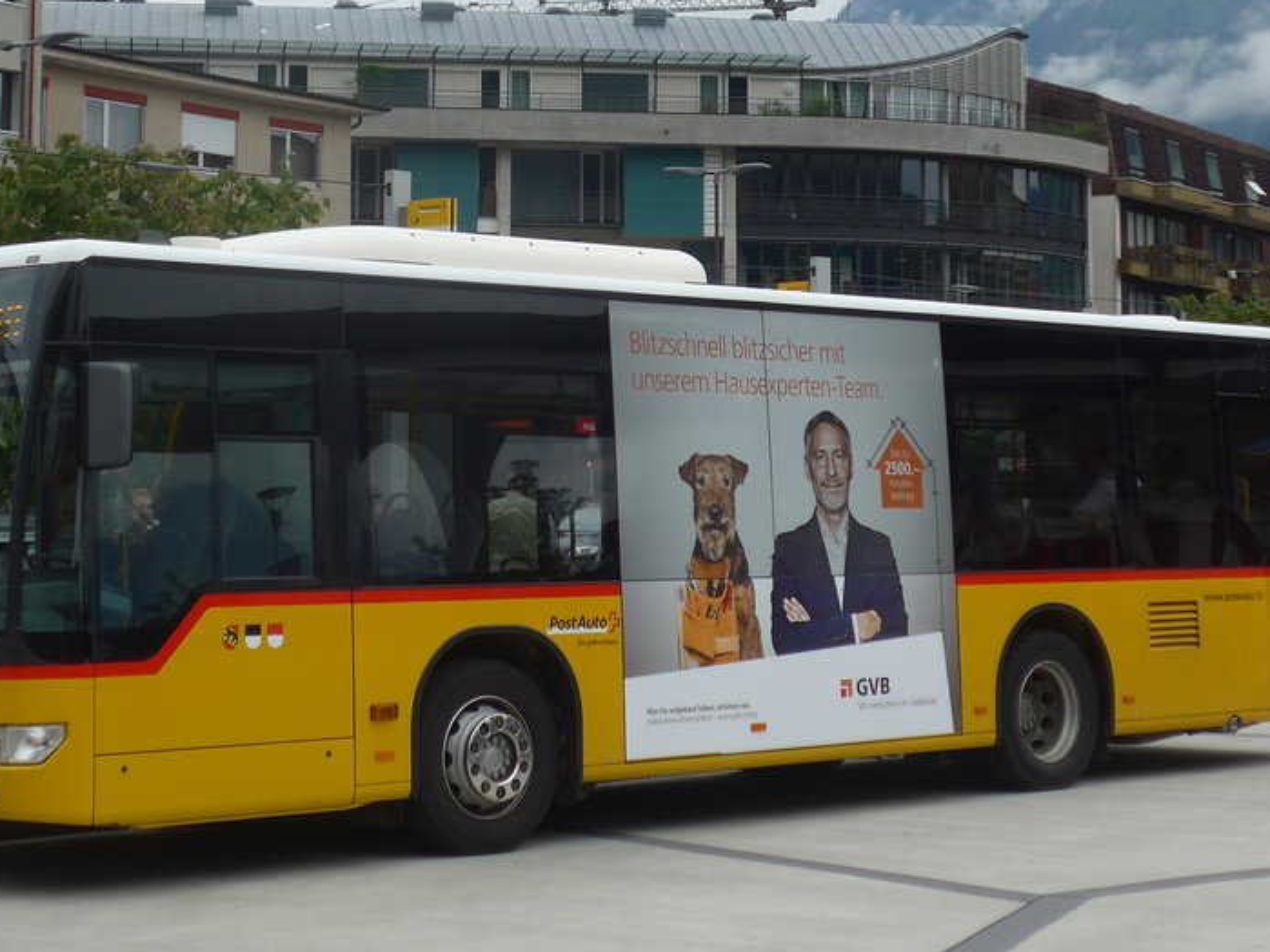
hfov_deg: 24.7
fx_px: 2898
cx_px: 511
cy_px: 187
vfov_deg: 18.5
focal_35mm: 79
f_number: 3
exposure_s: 1/800
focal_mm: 9.5
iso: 80
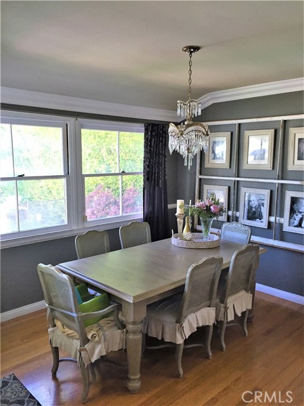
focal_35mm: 29
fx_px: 340
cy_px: 203
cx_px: 152
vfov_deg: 61.7
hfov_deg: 48.2
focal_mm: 4.15
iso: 50
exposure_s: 1/30
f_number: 2.2
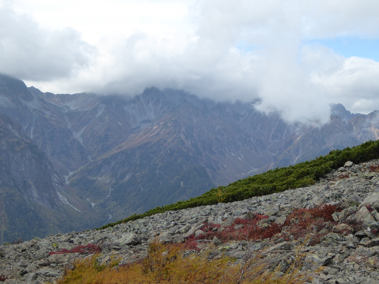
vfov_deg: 31.5
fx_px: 504
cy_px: 142
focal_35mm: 46
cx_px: 190
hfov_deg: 41.2
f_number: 3.9
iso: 160
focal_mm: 7.8
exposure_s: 1/500
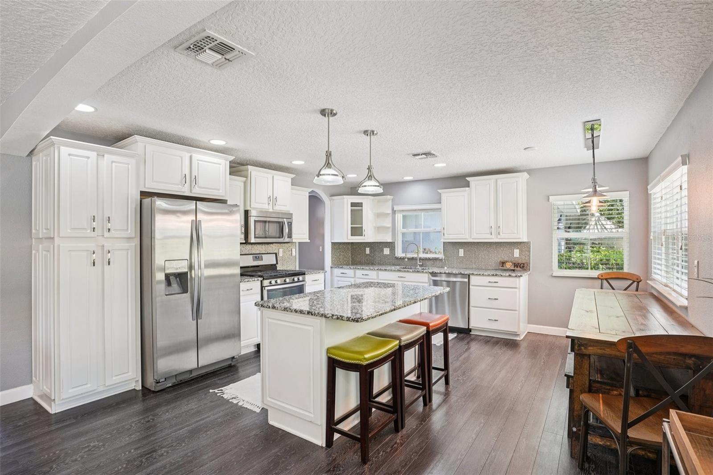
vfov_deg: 70.4
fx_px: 337
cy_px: 238
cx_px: 356
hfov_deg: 93.3
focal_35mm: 17
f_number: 8
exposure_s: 1/10
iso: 400
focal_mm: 17
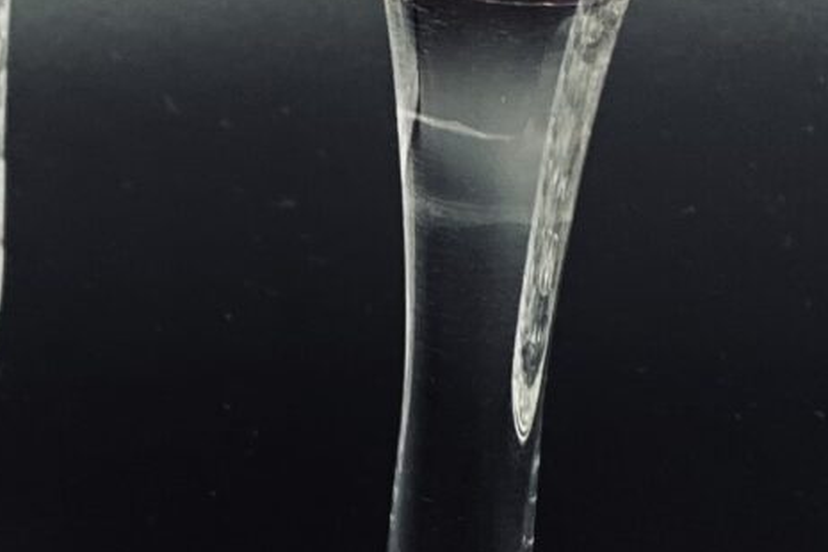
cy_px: -11
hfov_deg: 6.8
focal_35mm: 298
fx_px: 6853
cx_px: -497
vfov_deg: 4.6
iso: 40
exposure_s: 1/100
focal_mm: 6
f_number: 2
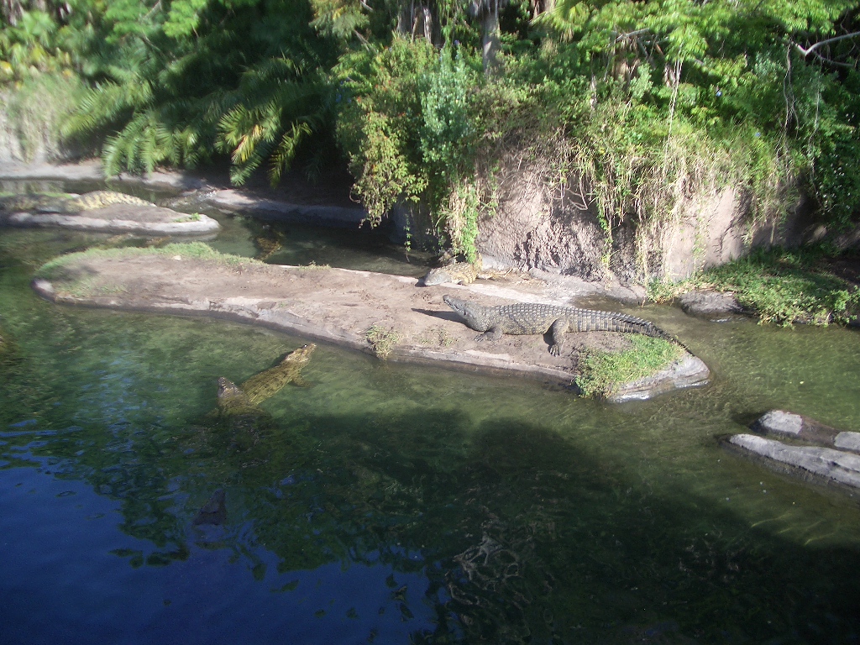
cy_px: 322
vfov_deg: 40.7
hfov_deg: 52.6
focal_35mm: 35
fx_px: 870
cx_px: 430
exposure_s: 1/400
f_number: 2.6
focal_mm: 5.8
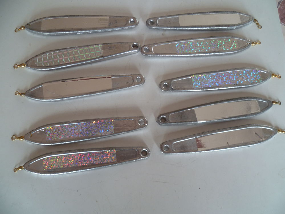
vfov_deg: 49.7
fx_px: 231
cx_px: 142
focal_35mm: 28
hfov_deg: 63.4
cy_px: 107
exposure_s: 1/30
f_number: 2.8
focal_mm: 5
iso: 125
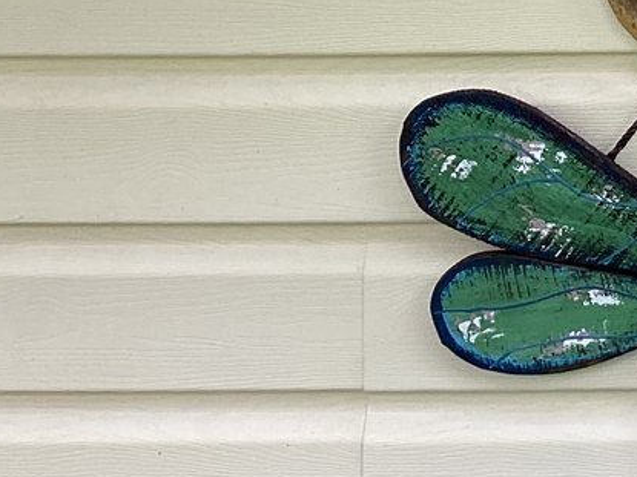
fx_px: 2079
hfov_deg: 15.7
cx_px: 1022
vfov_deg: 12.3
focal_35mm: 113
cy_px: -289
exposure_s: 1/169
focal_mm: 3.3
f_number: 2.4
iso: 25
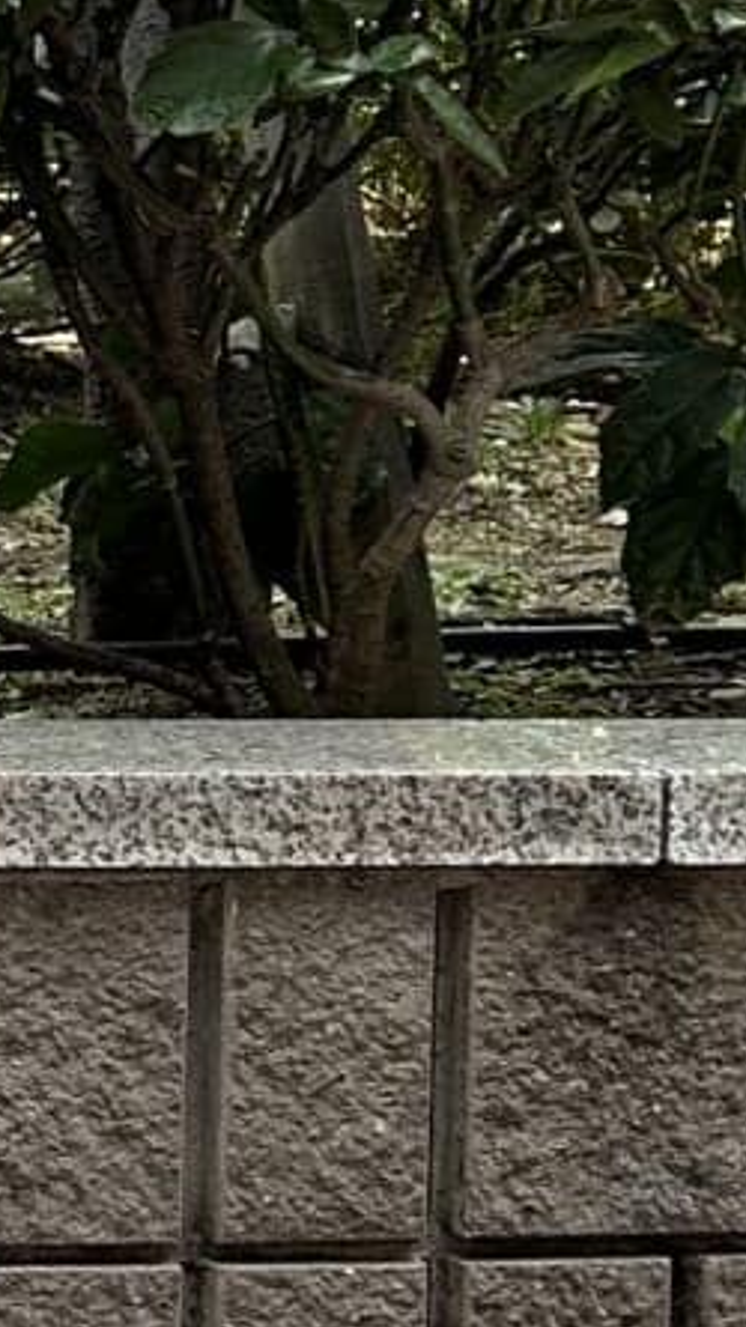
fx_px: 5738
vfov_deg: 13.1
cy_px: 140
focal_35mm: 163
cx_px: -1570
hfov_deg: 6.7
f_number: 1.5
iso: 50
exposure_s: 1/466
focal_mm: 5.7
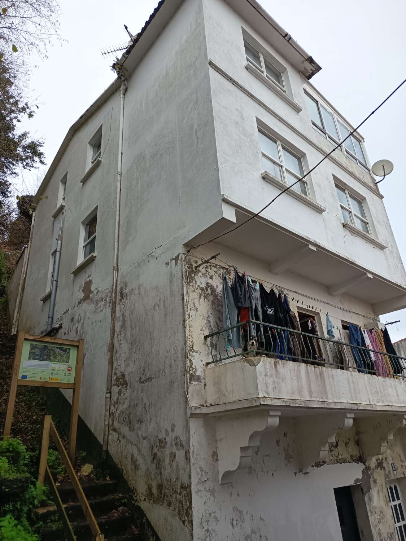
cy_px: 270
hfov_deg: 56.8
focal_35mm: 24
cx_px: 203
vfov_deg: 71.6
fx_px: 375
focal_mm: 5.24
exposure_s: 1/100
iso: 213
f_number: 1.7
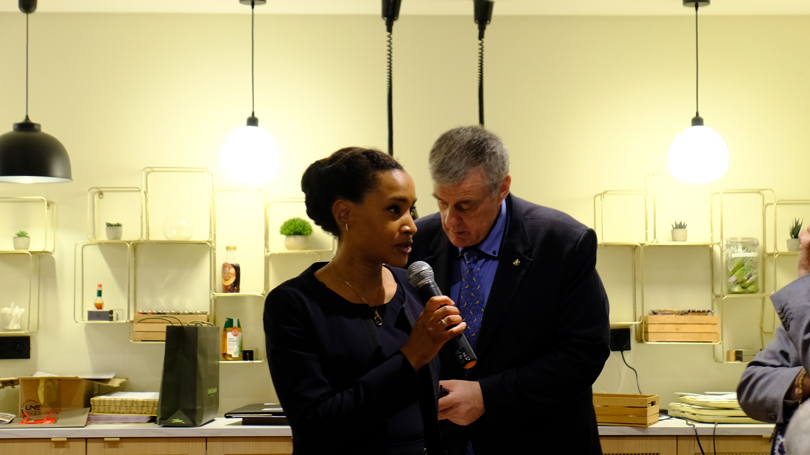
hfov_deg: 30.6
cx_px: 405
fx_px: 1482
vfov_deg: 17.5
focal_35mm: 69
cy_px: 261
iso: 1600
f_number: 5
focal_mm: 41.3
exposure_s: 1/20
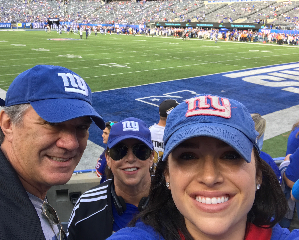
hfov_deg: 50.2
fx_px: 319
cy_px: 116
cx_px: 132
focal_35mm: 36
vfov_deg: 41.2
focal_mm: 2.87
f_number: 2.2
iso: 25
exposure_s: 1/120
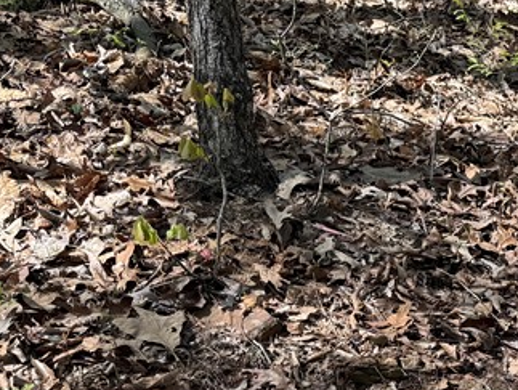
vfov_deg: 18.5
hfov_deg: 21.8
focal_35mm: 76
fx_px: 1139
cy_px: 461
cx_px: 755
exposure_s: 1/730
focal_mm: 6.86
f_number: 1.78
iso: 80
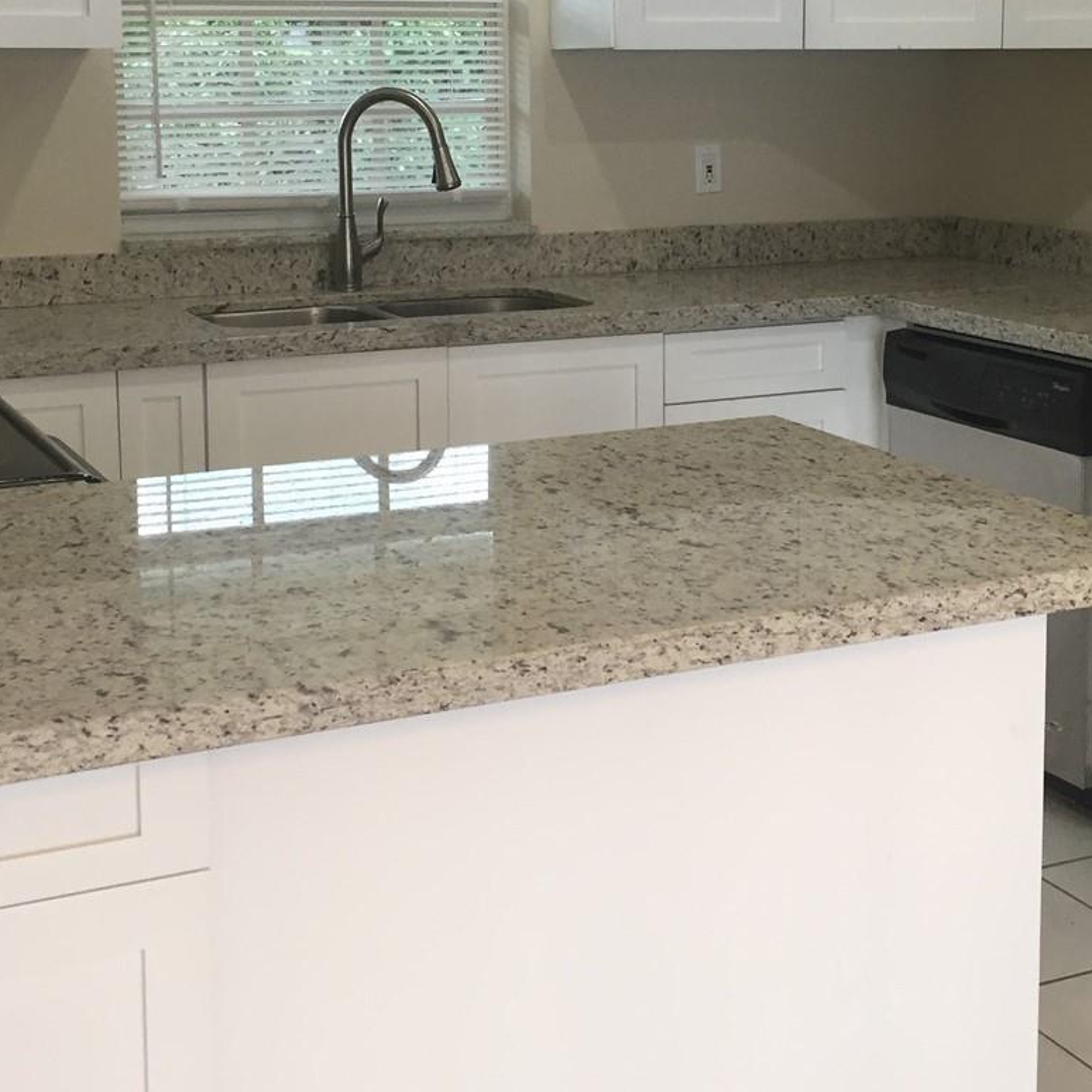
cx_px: 601
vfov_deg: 31.8
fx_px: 1892
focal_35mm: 53
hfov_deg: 32.2
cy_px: 316
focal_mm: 4.15
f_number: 2.2
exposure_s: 1/30
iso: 32
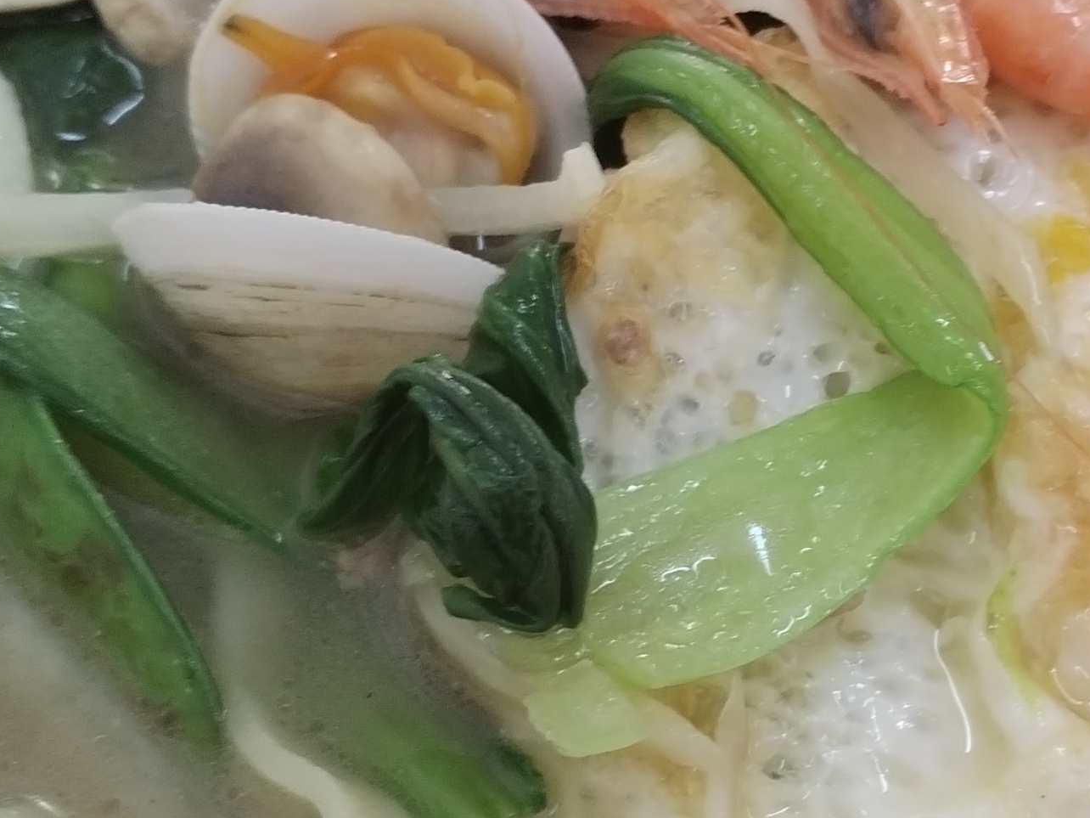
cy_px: 462
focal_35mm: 81
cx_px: 896
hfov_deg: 23.7
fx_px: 2551
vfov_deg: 18.2
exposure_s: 1/33.3
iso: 494
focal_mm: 4.75
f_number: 1.8
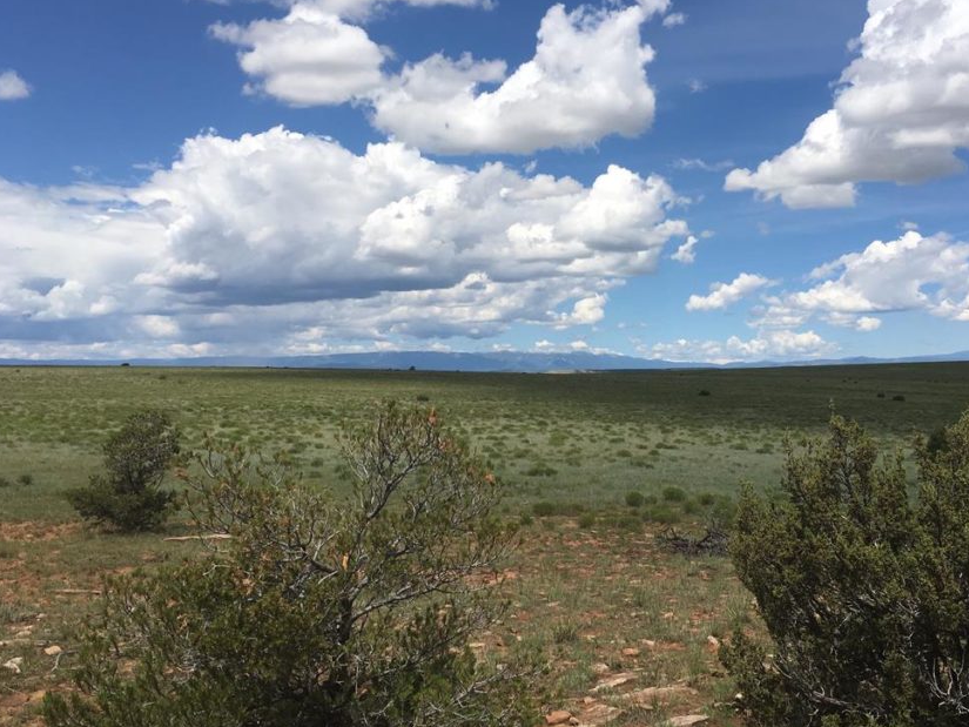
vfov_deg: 39.7
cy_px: 354
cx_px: 577
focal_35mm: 36
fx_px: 1008
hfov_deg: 51.0
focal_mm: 4.15
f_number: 2.2
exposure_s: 1/2747
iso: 25
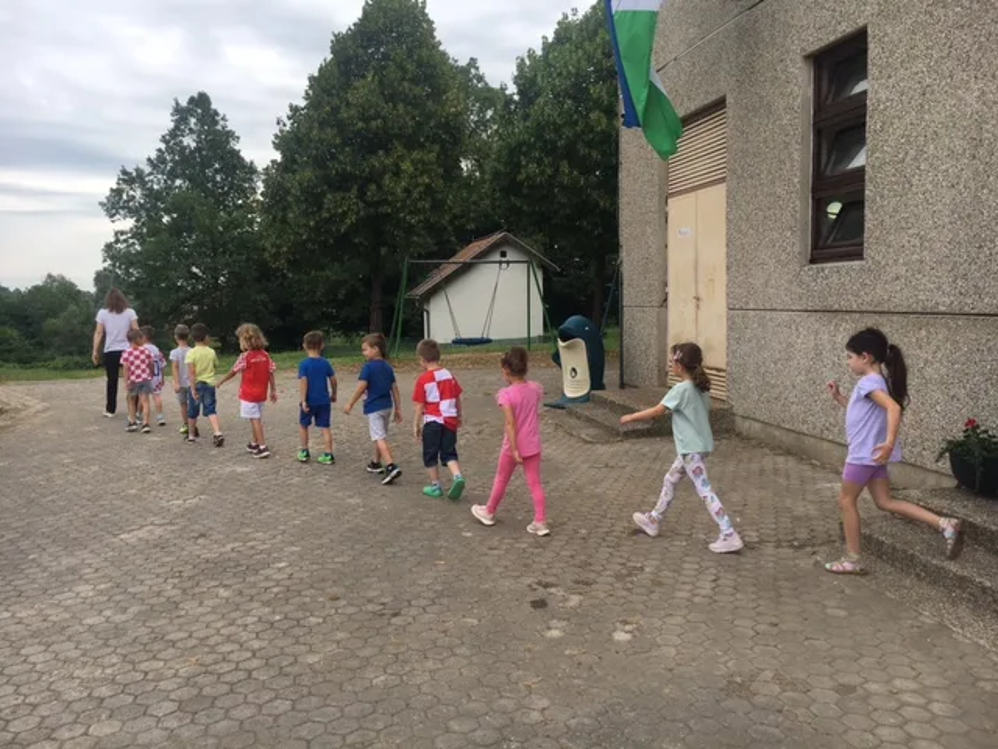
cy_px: 374
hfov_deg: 61.7
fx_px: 836
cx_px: 499
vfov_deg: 48.2
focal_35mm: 29
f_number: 2.2
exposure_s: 1/746
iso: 25
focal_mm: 4.15
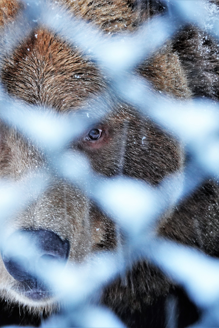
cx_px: 76
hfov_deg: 1.5
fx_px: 8202
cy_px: 164
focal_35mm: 899
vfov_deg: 2.3
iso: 400
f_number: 9
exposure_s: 1/15
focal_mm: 219.82
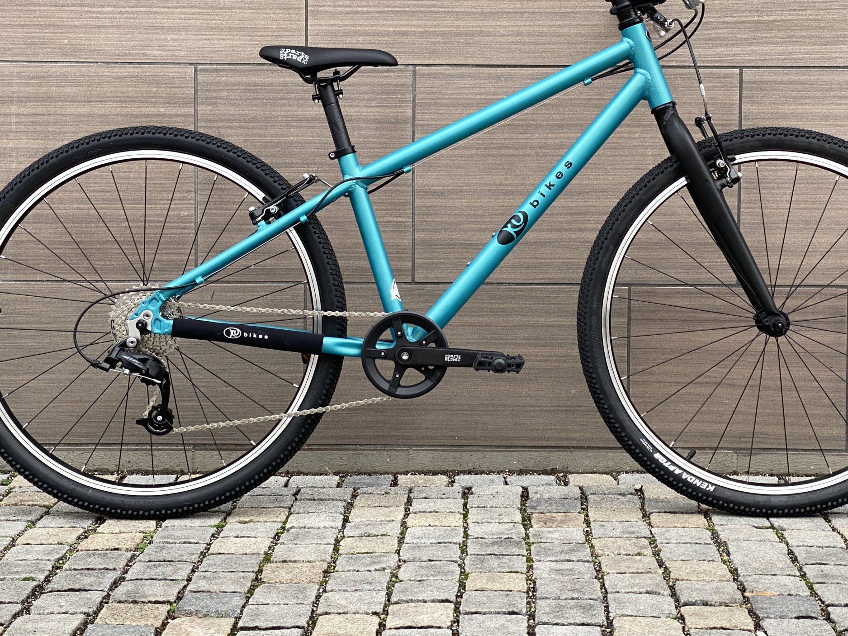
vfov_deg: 20.7
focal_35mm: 71
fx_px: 1739
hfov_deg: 27.4
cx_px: 471
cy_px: 223
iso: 20
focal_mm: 6
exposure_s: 1/154
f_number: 2
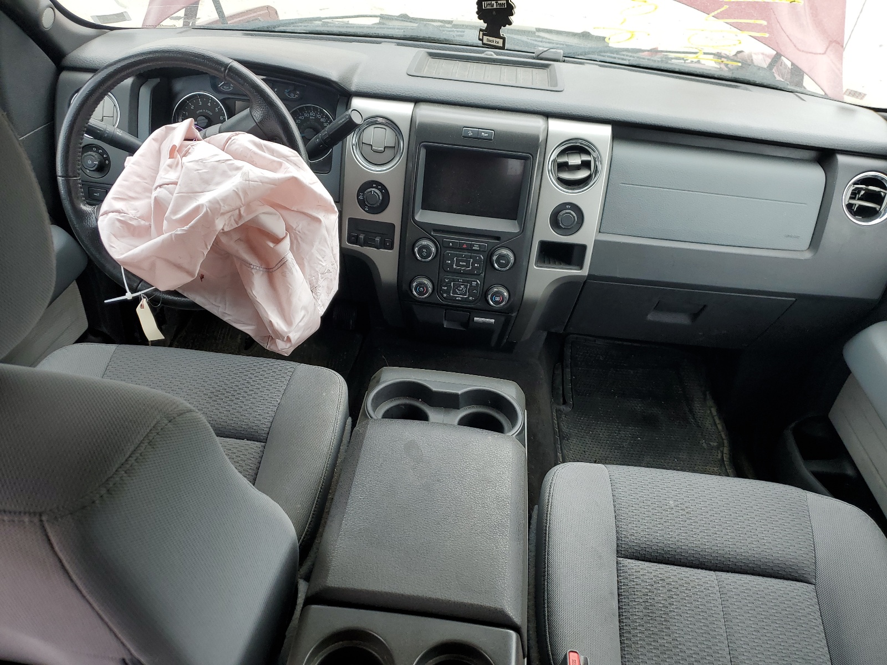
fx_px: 666
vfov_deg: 53.1
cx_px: 444
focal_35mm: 26
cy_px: 332
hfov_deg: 67.3
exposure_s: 1/222
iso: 50
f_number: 1.5
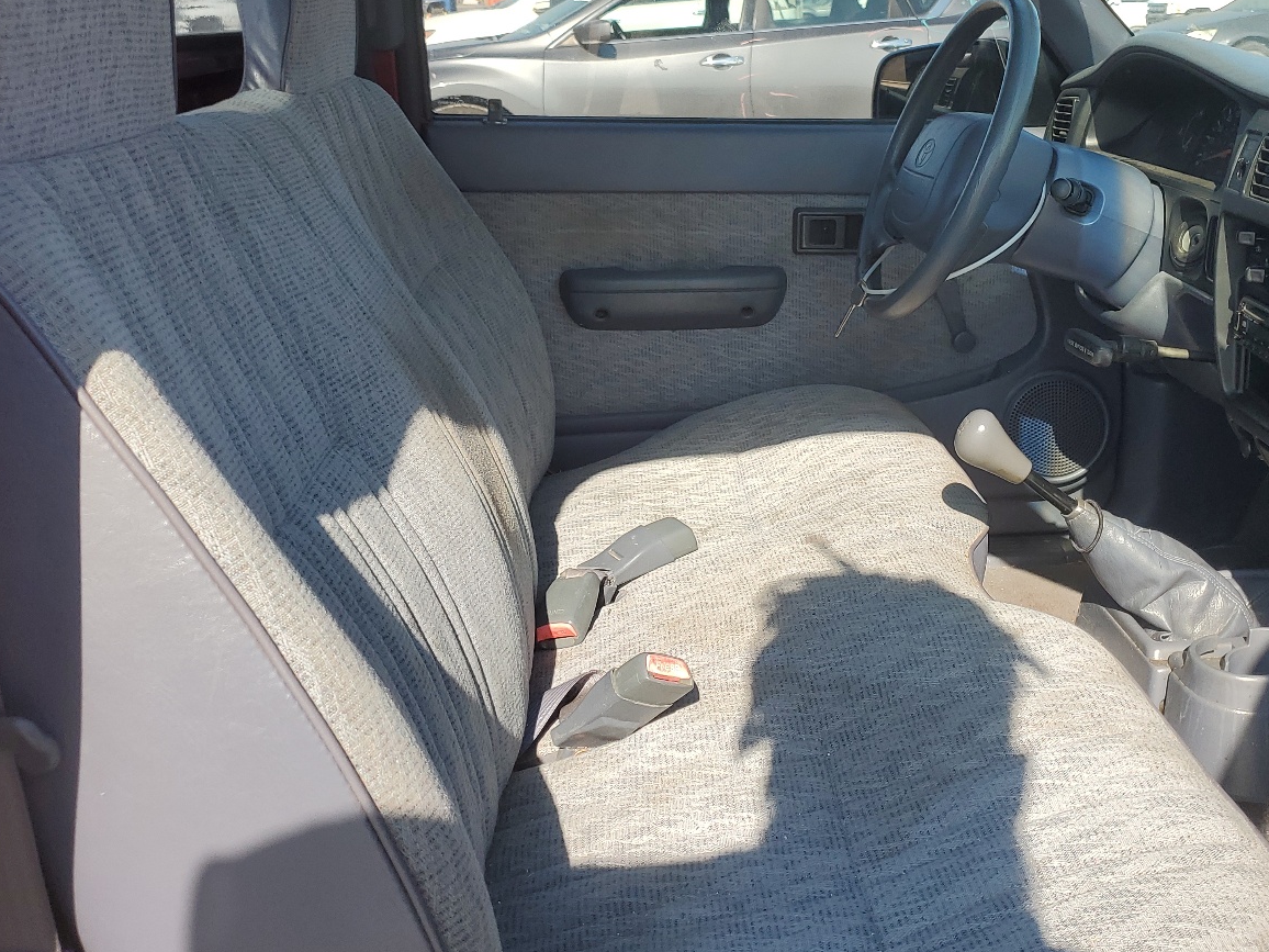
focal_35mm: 36
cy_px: 322
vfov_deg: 39.2
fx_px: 1320
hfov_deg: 51.0
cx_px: 761
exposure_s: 1/1000
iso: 50
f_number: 1.5
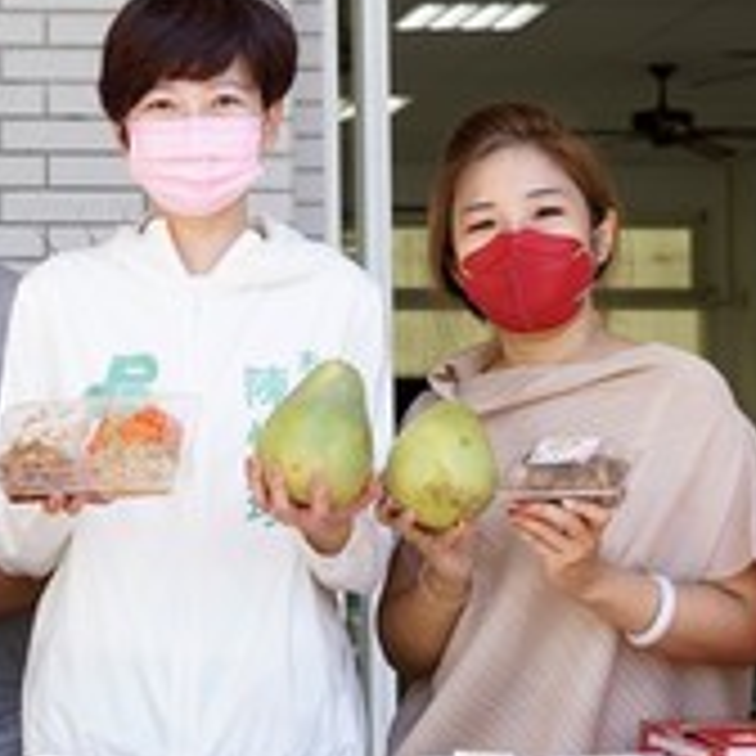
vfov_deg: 17.4
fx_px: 2471
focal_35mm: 100
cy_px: 450
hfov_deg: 16.2
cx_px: -320
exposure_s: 1/320
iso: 400
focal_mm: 33
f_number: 5
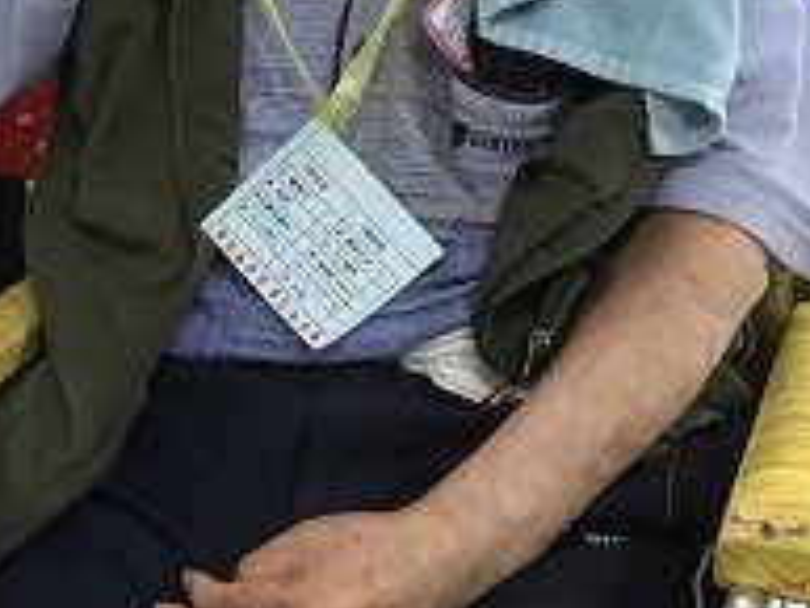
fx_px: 2458
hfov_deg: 17.8
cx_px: -149
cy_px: 201
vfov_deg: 14.1
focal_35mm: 105
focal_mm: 3.3
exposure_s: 1/30
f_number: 2.4
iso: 80
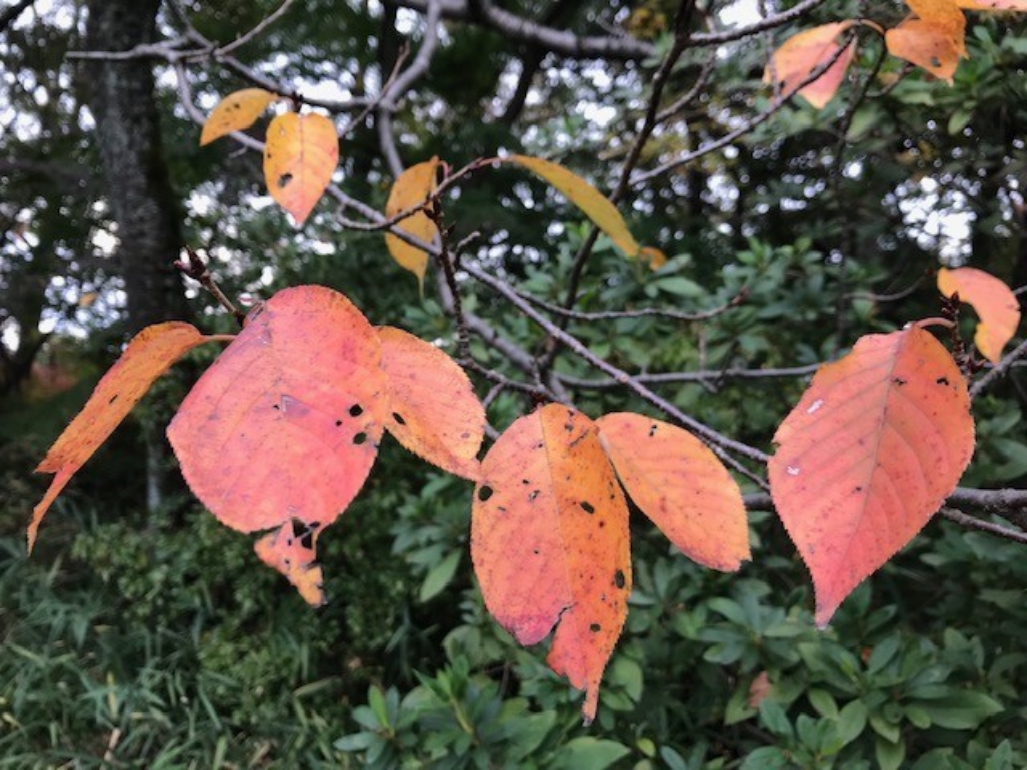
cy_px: 385
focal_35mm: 28
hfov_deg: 63.4
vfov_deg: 49.7
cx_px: 514
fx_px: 831
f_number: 1.8
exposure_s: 1/120
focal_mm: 3.99
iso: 32
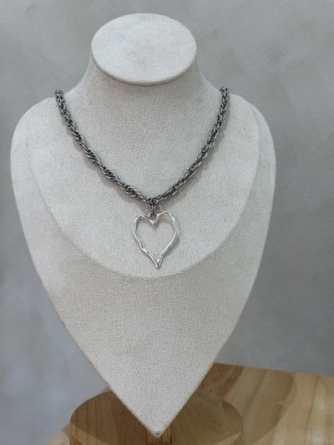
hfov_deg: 30.3
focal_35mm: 48
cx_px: 167
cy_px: 222
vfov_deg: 39.6
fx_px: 617
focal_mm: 6.76
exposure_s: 1/100
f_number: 1.78
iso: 64
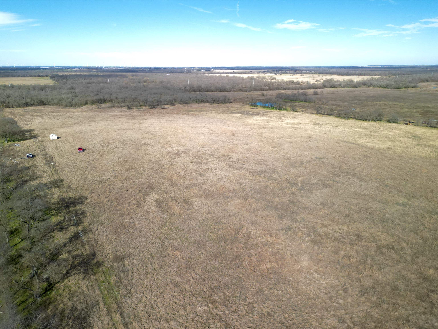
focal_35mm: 24
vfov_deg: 56.8
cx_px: 219
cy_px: 164
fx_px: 304
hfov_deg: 71.6
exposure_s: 1/500
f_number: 1.7
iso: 100
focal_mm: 6.72
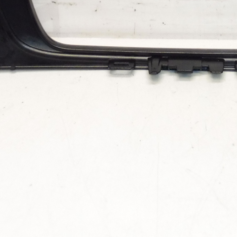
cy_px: -78
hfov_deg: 20.5
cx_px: 175
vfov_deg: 19.0
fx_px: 651
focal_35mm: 84
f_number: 3.5
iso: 200
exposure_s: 1/80
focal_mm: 4.3
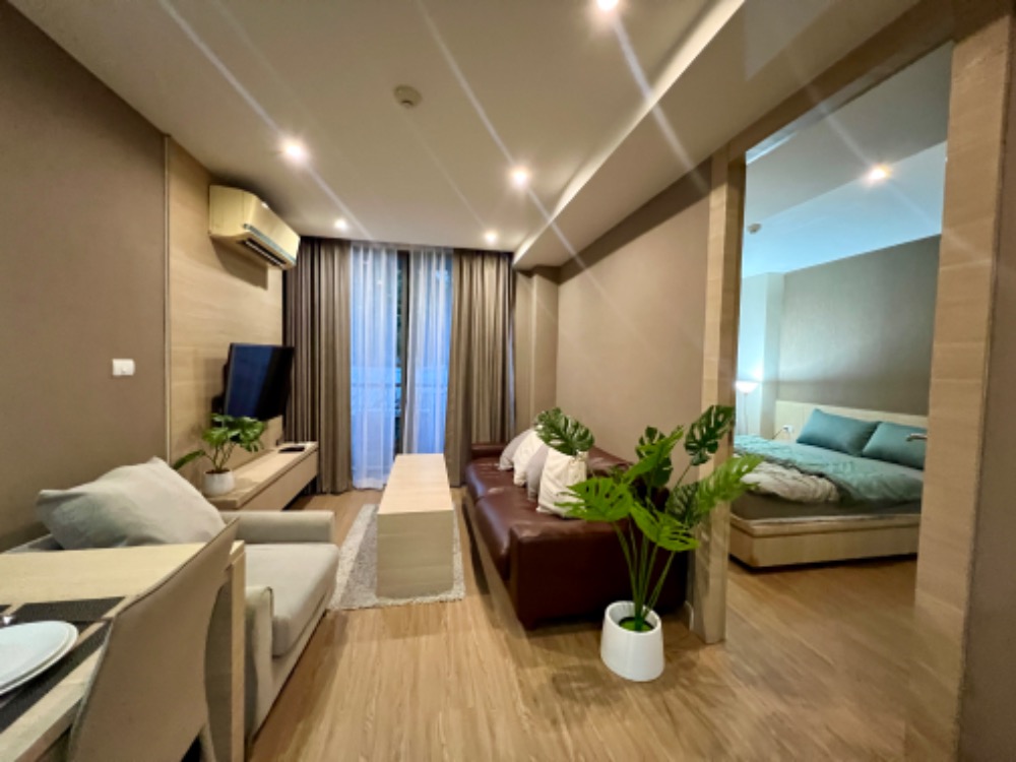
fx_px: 382
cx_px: 508
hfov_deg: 106.2
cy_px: 381
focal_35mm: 13
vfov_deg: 89.9
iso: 800
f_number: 1.8
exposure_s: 1/50
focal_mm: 1.57
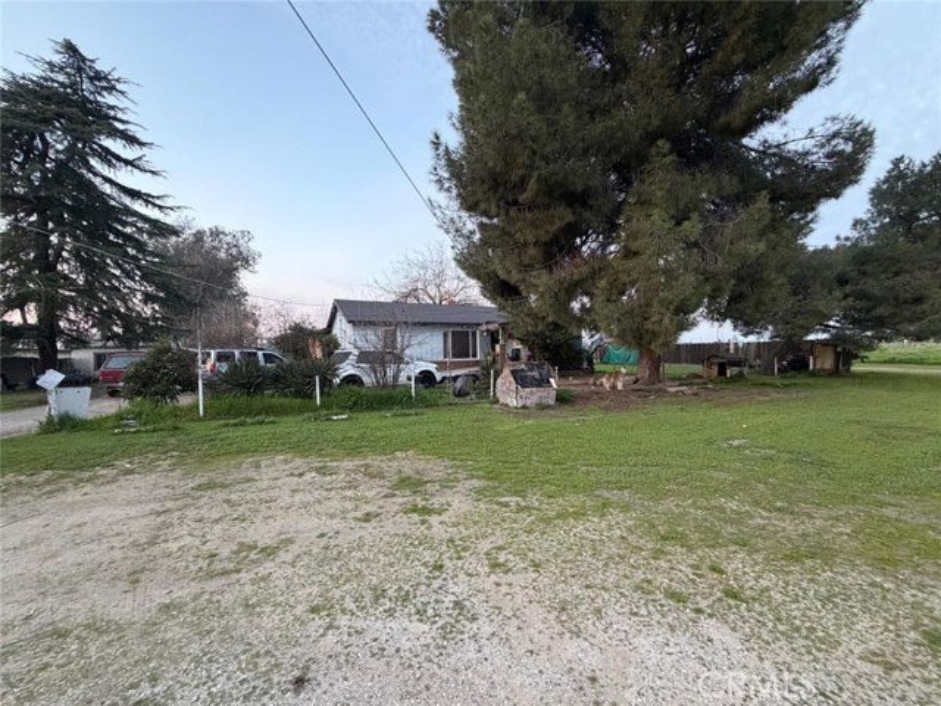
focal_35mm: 14
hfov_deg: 102.1
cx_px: 470
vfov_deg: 85.7
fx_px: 381
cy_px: 353
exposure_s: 1/75
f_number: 2.2
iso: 320
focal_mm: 2.22
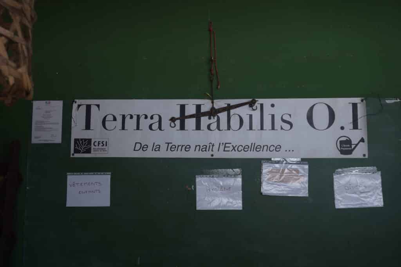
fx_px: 418
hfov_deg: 51.3
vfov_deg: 35.5
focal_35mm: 38
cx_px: 200
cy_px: 134
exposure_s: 1/60
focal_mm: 25
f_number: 5.6
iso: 50
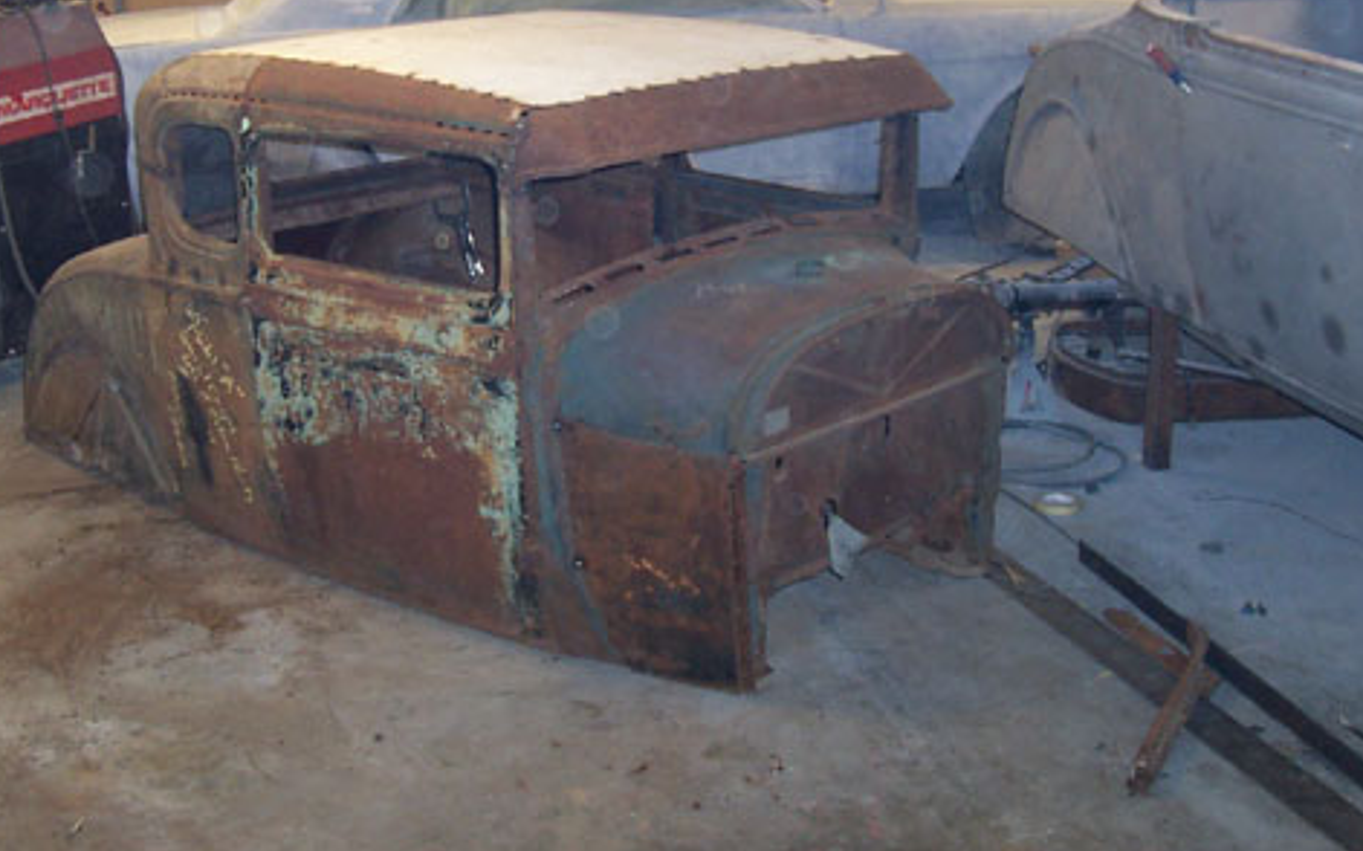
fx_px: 1857
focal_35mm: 50
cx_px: 550
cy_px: 287
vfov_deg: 25.7
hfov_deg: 40.1
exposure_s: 1/60
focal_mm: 5.6
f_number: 2.8
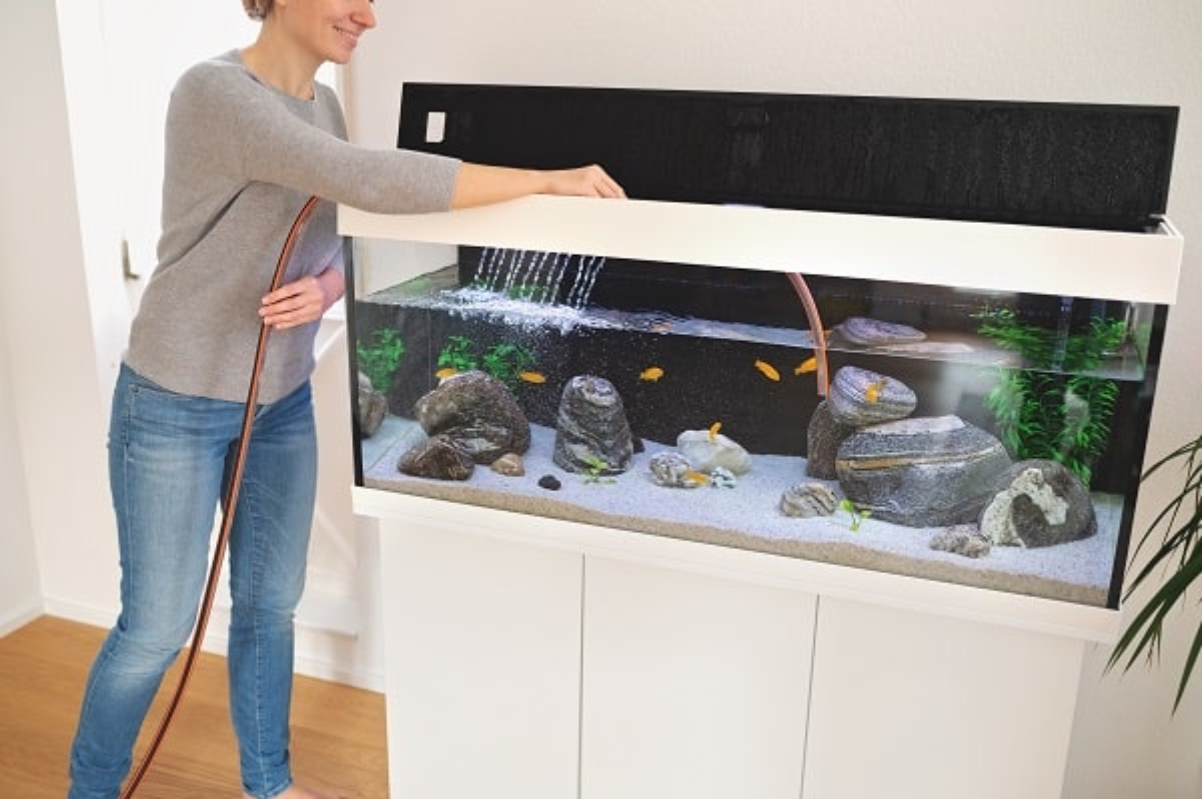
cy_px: 400
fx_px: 1168
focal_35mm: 35
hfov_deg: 54.5
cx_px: 601
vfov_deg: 37.8
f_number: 2
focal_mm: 35
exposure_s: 1/320
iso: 500
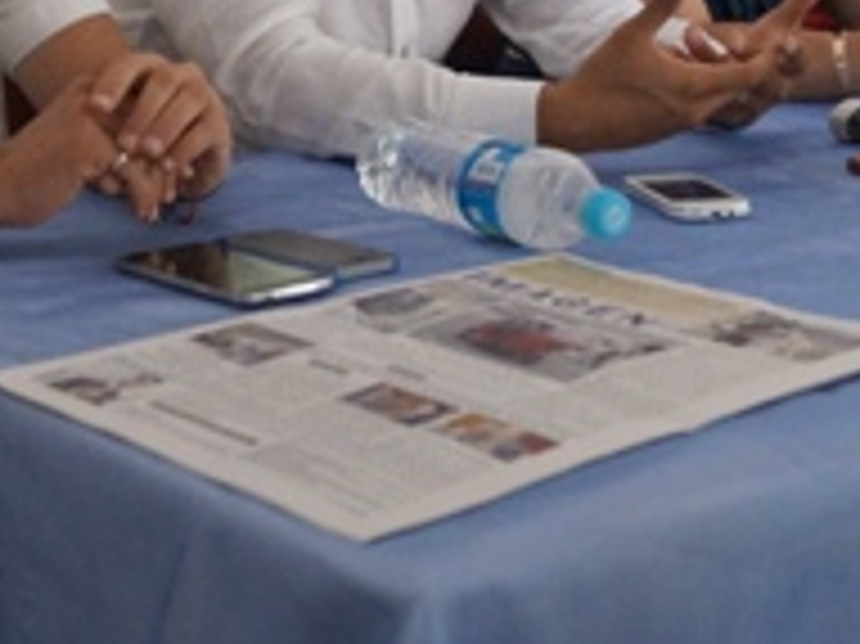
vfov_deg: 17.7
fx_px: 2011
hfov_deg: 24.1
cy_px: -14
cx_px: 477
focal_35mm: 81
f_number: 4
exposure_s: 1/60
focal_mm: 24
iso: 3200
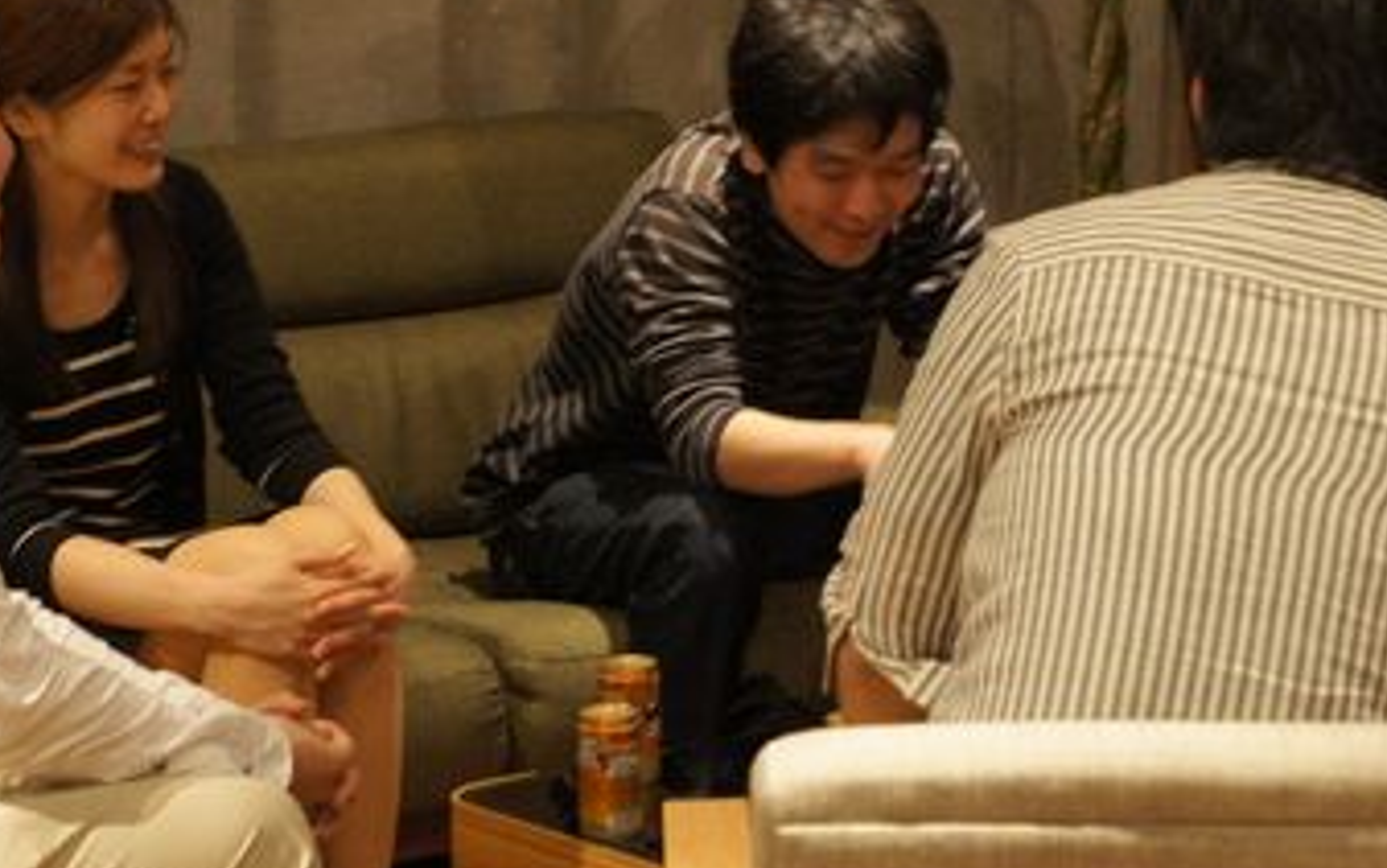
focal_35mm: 148
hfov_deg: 14.1
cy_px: 232
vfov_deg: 8.9
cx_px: 930
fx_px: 5593
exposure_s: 1/25
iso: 1600
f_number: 5.6
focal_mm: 55
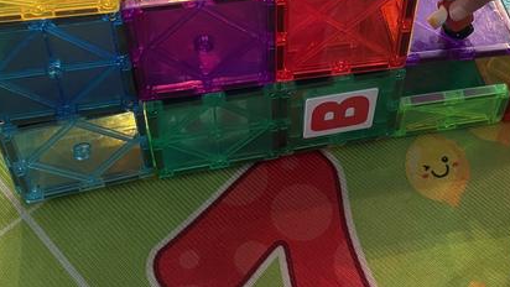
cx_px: 327
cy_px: -83
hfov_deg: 37.5
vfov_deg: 20.1
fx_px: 744
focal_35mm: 55
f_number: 1.6
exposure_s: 1/60
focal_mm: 4.2
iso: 125
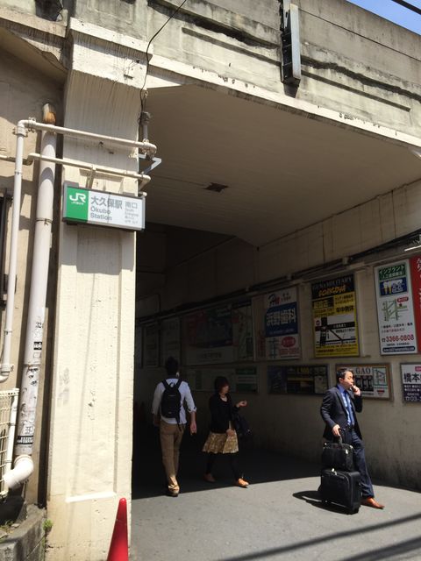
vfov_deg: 61.7
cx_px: 210
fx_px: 470
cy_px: 280
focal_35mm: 29
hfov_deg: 48.2
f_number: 2.2
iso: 32
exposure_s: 1/989
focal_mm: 4.15
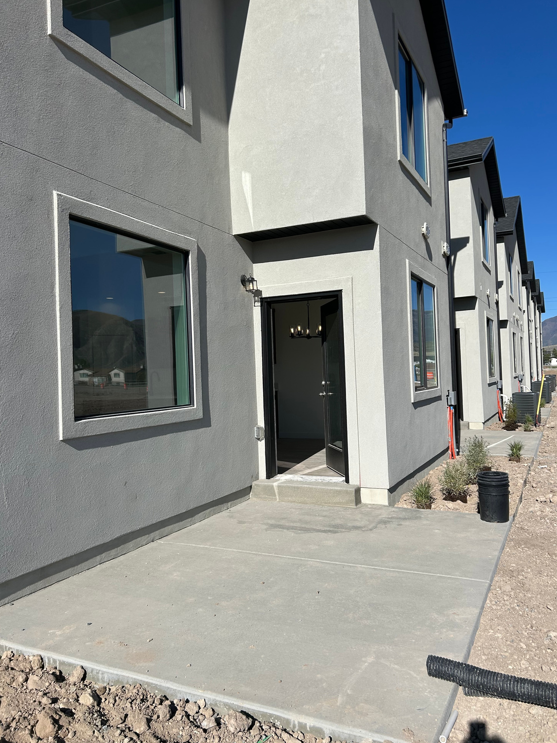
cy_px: 359
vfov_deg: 65.3
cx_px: 287
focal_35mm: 27
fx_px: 579
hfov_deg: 51.3
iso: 50
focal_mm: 5.7
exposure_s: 1/7463
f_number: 1.5
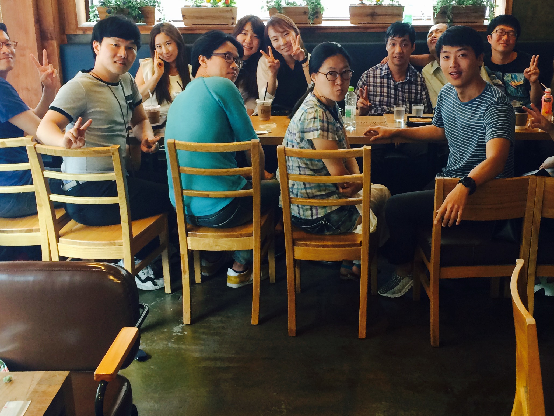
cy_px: 179
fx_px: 736
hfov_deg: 41.0
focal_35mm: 46
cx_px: 340
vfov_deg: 31.5
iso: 100
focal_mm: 4.15
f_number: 2.2
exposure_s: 1/30
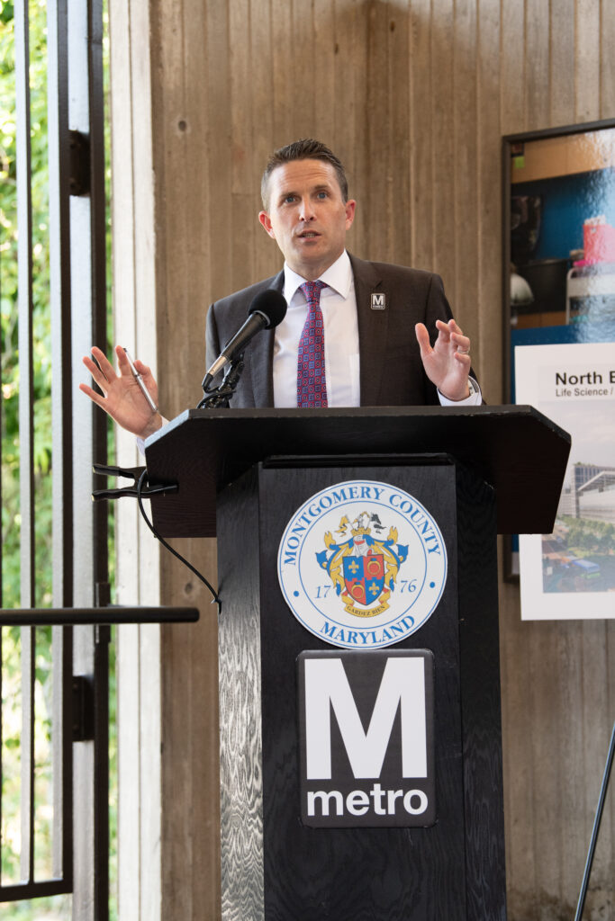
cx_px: 308
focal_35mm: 105
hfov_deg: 13.0
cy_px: 460
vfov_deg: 19.5
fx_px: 2690
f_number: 4.5
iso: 1250
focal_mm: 105
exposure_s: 1/200
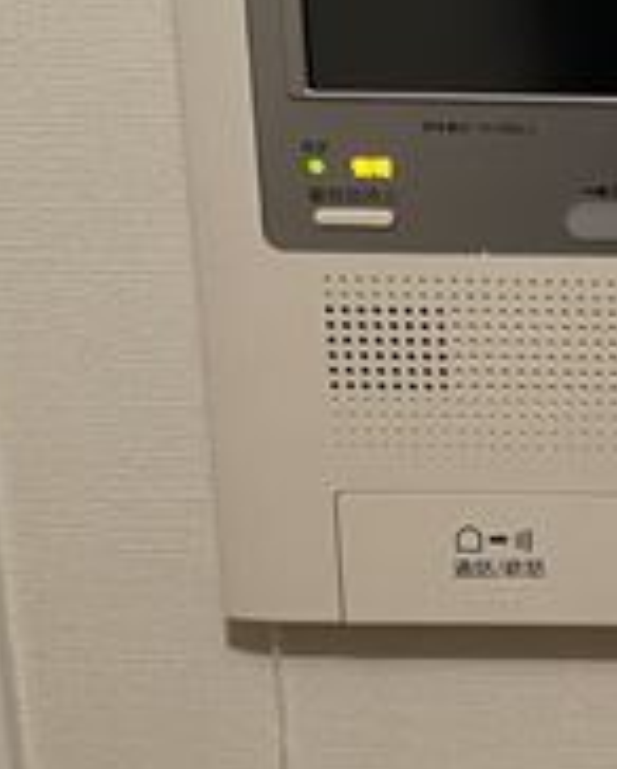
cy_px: 507
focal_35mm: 89
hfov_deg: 16.3
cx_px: 828
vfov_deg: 21.4
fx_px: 2028
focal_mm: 4.25
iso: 200
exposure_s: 1/50
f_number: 1.8
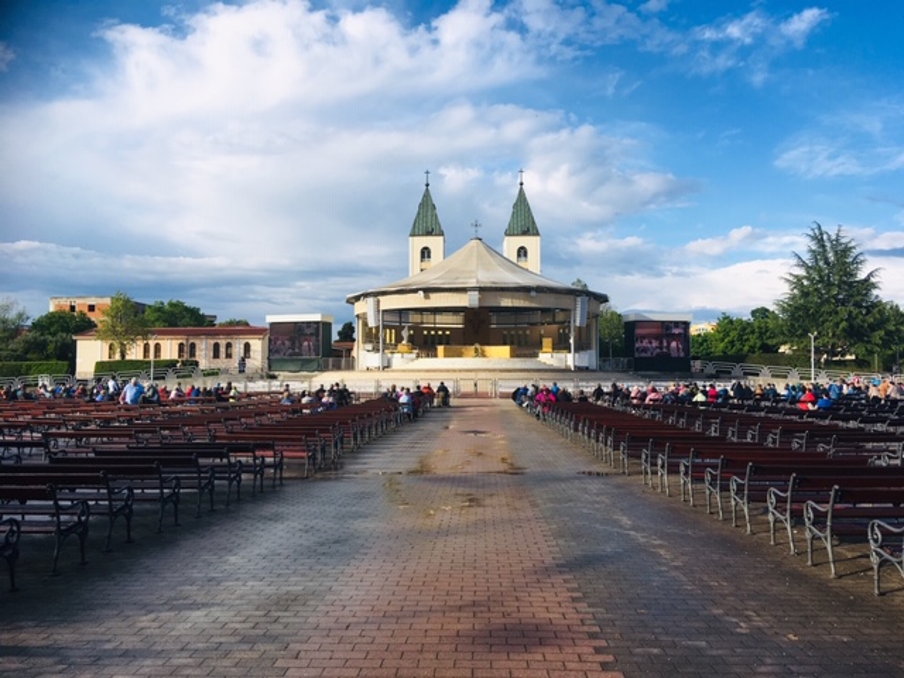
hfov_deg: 61.7
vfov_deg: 48.2
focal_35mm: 29
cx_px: 452
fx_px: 757
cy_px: 339
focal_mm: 4.15
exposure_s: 1/1183
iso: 25
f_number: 2.2
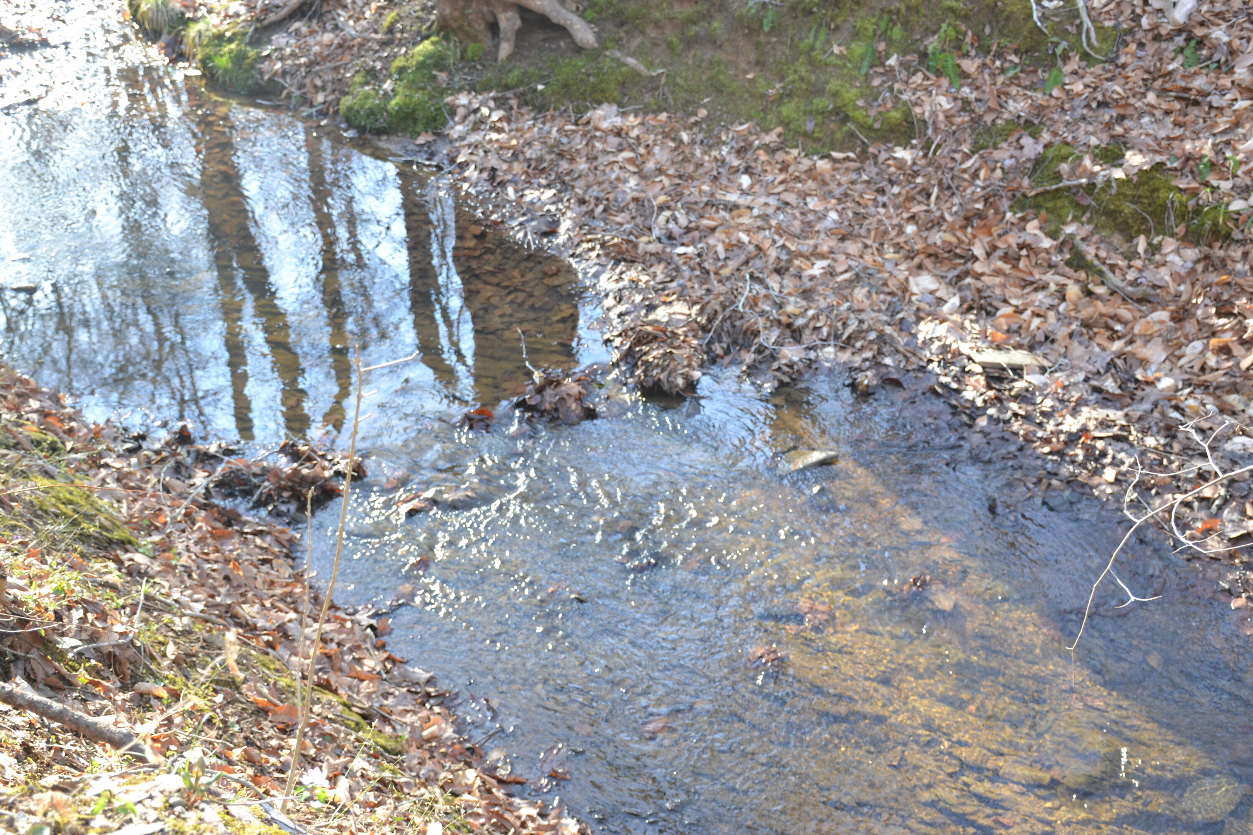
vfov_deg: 29.9
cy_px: 418
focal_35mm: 45
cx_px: 626
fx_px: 1566
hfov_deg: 43.6
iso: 400
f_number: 5
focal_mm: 30
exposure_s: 1/100
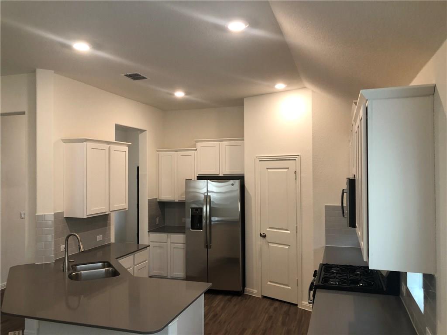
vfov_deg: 49.7
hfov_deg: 63.4
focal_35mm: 28
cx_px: 224
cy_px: 168
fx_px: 362
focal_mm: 3.99
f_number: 1.8
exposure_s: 1/24
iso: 40
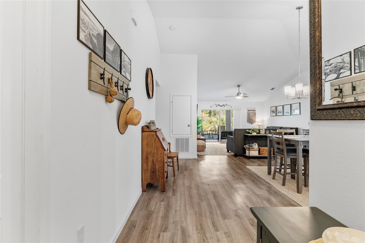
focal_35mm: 17
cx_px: 182
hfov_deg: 94.6
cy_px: 122
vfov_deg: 71.7
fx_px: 168
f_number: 9
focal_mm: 16.6
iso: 250
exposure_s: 1
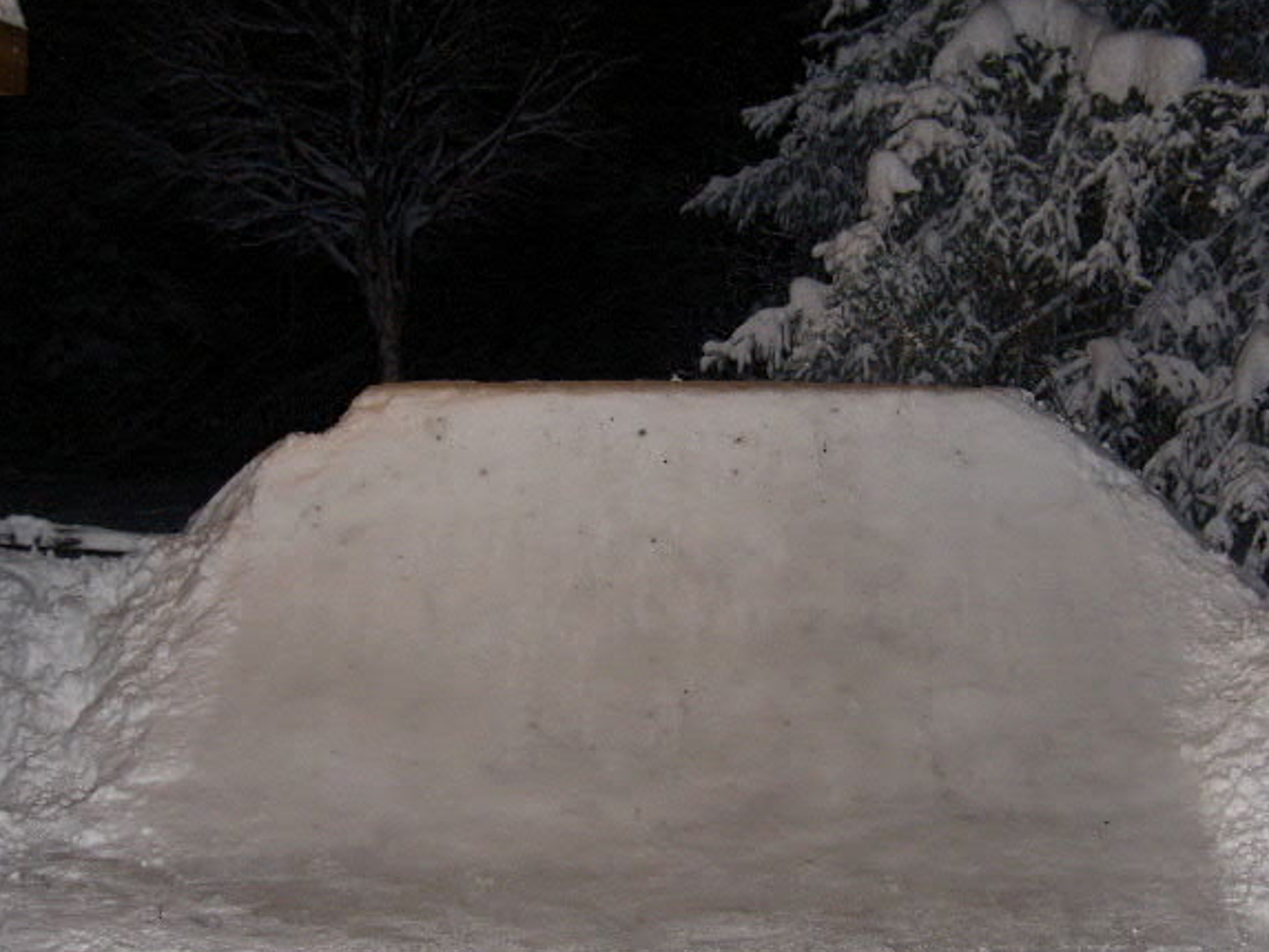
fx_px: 1797
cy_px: 463
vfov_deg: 29.7
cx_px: 613
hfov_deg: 38.9
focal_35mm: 49
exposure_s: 1/60
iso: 100
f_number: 2.8
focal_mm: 8
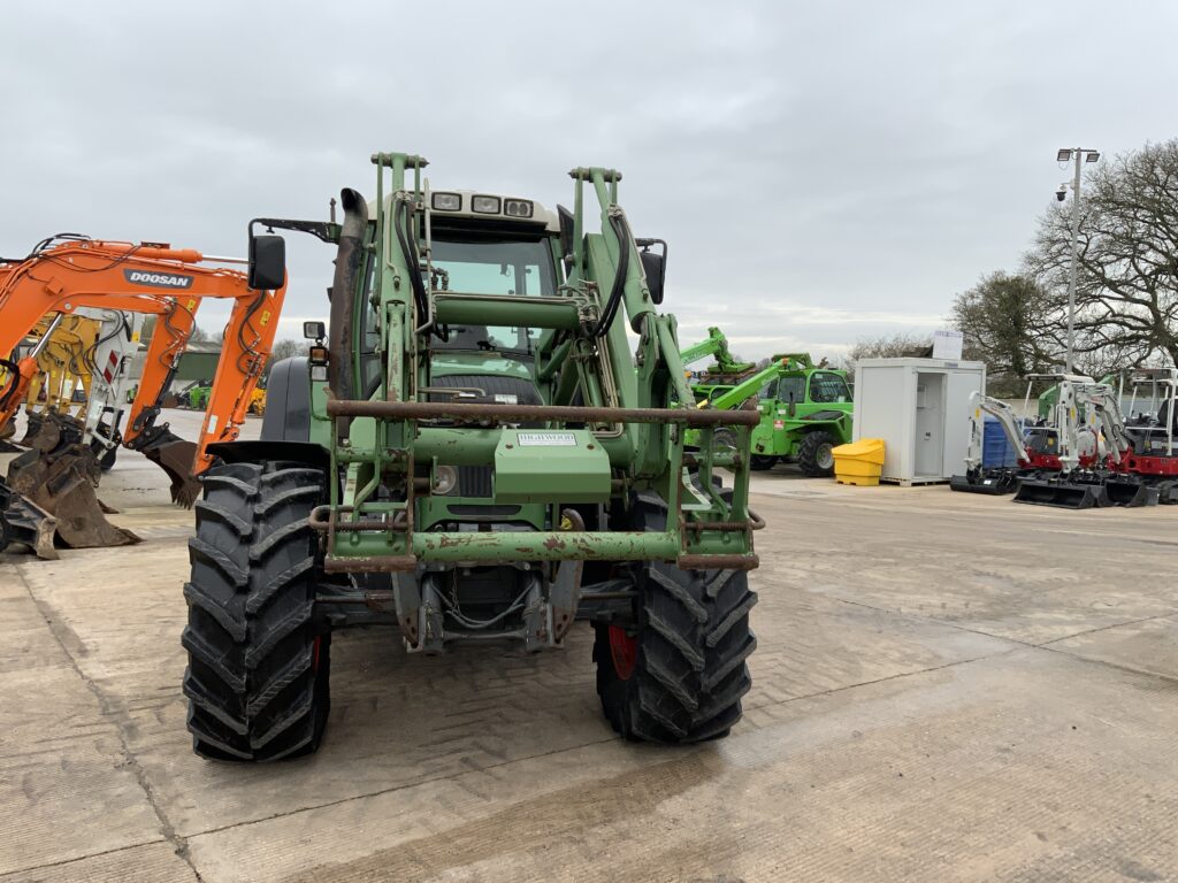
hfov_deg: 61.7
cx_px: 589
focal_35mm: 29
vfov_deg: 48.2
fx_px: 987
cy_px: 442
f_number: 1.8
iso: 16
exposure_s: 1/292
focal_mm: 3
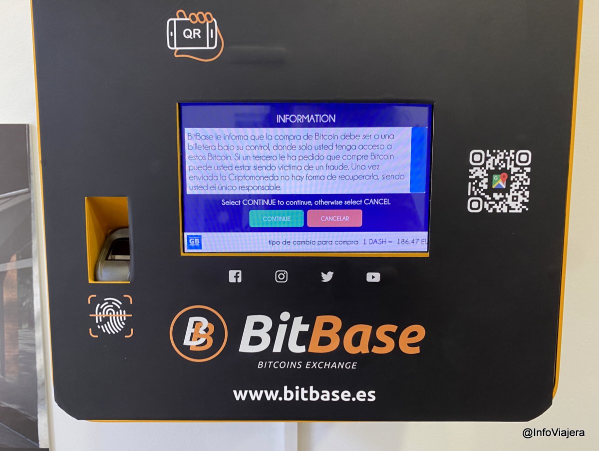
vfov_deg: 53.1
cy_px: 226
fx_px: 450
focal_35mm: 26
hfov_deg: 67.3
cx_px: 300
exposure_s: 1/60
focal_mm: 4.25
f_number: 1.8
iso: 125
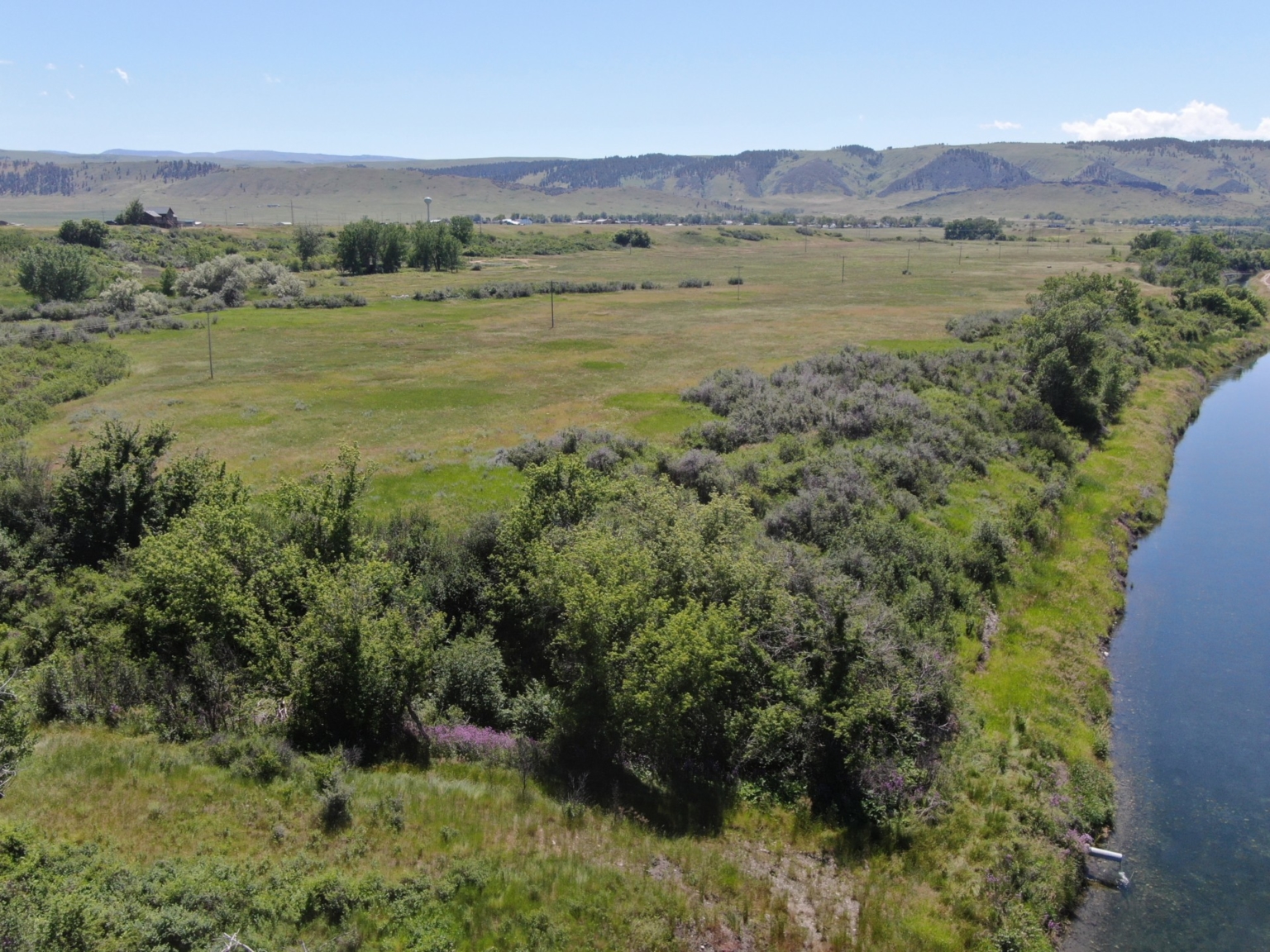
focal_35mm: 30
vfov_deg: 46.8
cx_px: 635
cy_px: 476
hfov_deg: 60.0
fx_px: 1101
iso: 110
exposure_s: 1/1000
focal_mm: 5.22
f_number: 3.1
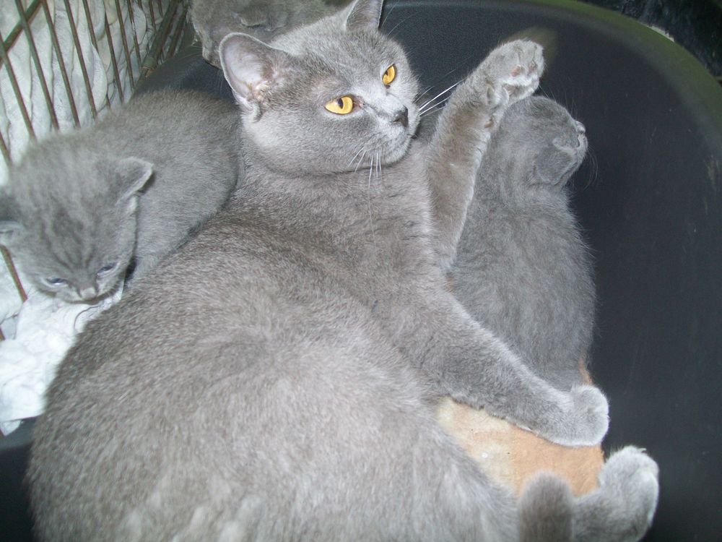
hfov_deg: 54.0
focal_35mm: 34
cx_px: 361
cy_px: 271
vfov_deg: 41.8
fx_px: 709
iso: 64
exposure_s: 1/60
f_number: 2.7
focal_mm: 6.1
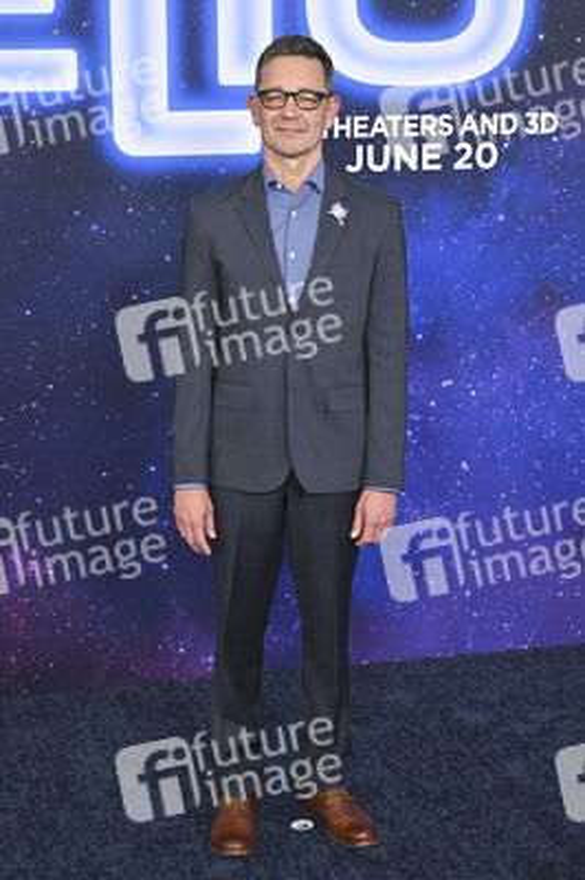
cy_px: 440
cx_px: 292
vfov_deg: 32.9
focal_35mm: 61
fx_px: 1489
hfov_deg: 22.2
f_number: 5.6
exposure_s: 1/320
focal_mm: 61
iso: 1600
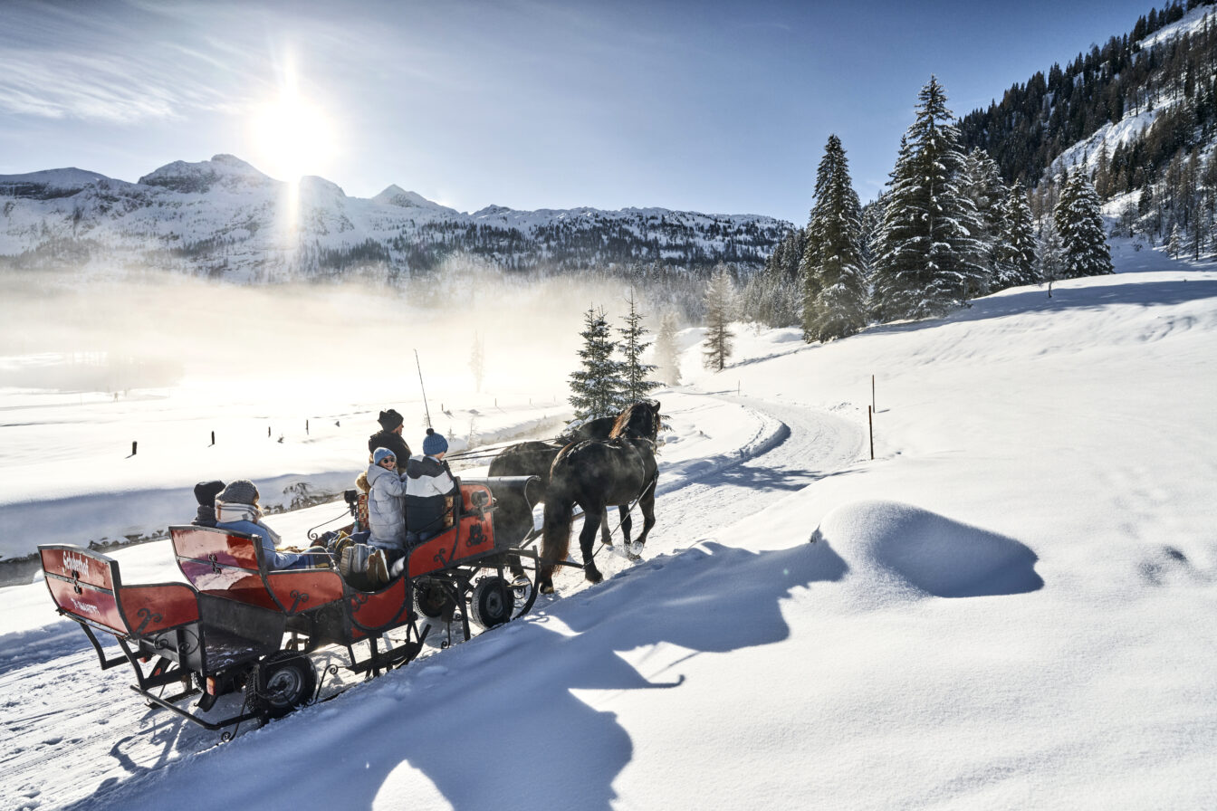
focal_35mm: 20
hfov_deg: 84.0
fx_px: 676
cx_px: 608
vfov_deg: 61.9
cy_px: 406
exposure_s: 1/8000
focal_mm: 20
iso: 200
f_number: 4
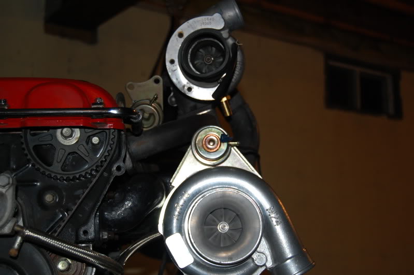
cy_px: 138
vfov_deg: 23.7
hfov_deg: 35.1
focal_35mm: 57
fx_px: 655
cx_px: 207
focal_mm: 38
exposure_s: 1/60
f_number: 5
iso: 400
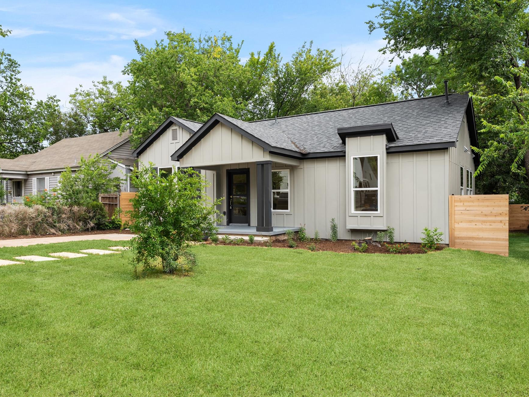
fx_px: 413
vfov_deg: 51.4
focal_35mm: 27
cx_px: 254
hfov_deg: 65.3
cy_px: 197
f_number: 8
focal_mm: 24
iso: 100
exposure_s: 1/40
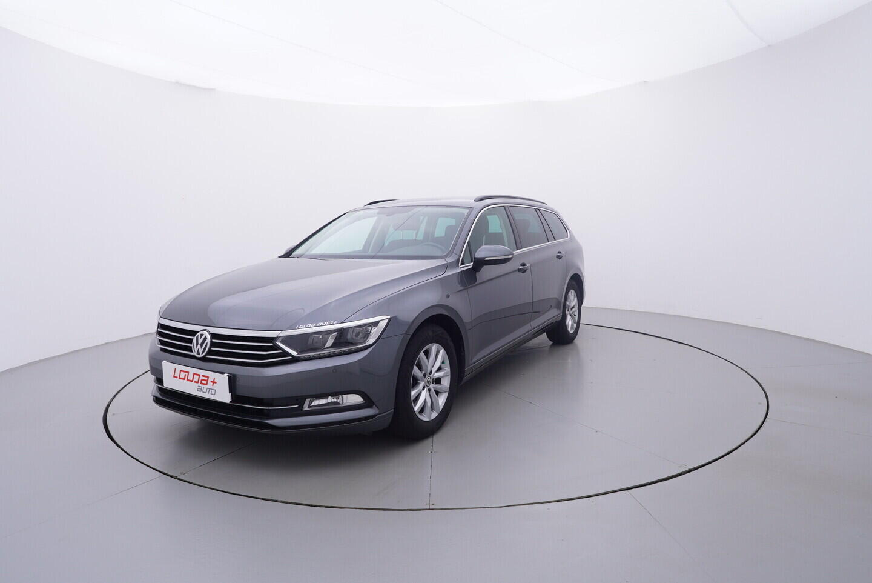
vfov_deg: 56.2
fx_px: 545
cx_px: 436
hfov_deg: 77.3
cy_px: 292
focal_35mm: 22
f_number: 5
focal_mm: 15
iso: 200
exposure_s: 1/80
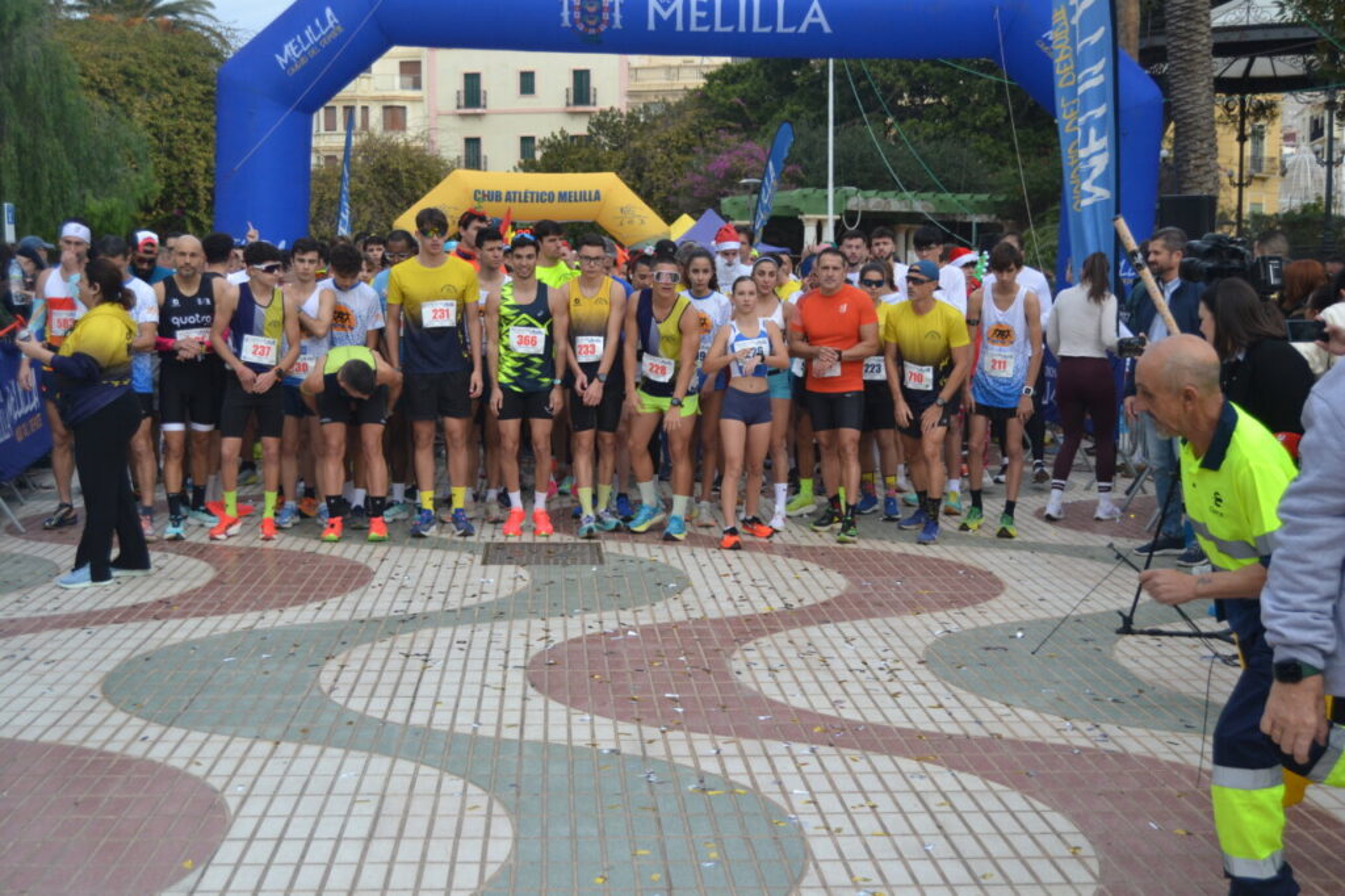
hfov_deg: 43.6
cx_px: 672
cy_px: 448
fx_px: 1681
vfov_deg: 29.8
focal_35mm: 45
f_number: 4.2
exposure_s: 1/1000
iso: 400
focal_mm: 30
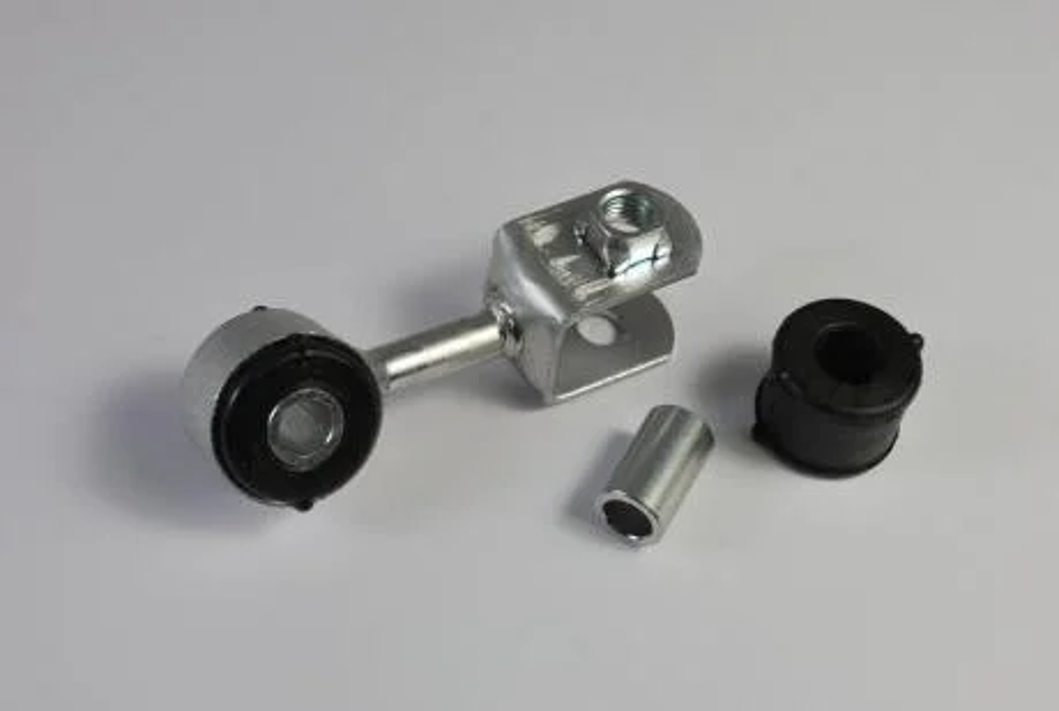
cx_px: 530
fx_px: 1681
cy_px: 356
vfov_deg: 23.9
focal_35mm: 57
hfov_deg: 35.0
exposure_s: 1/30
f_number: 9
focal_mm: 38
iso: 110
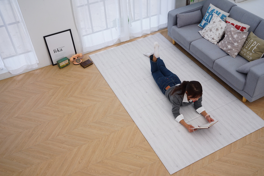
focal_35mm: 35
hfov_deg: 54.4
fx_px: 257
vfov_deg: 37.9
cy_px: 88
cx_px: 132
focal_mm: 35
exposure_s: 1/60
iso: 400
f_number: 7.1
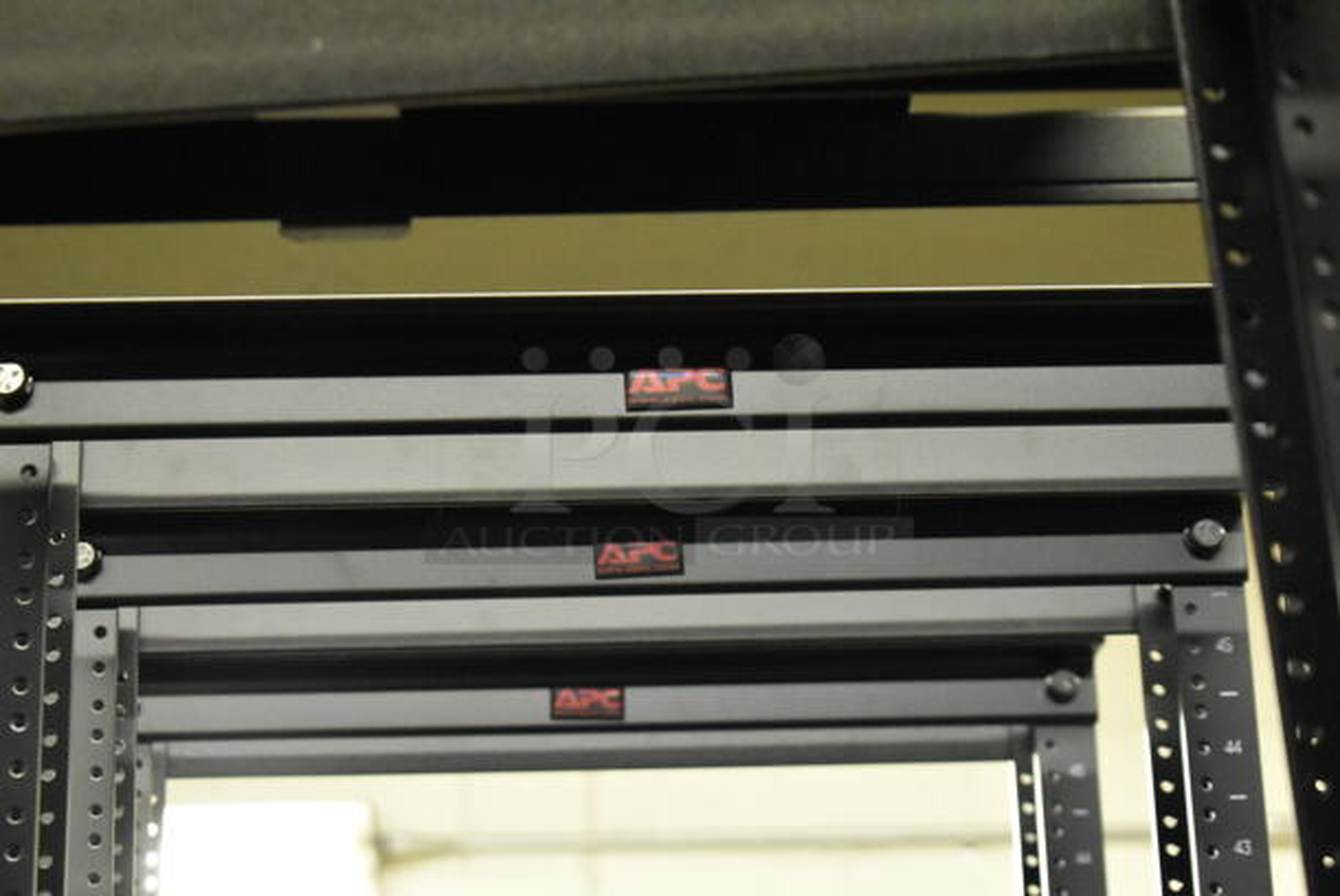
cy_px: 448
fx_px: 3074
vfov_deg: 16.6
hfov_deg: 24.6
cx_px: 670
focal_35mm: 82
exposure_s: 1/100
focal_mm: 55
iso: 7200
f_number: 5.6
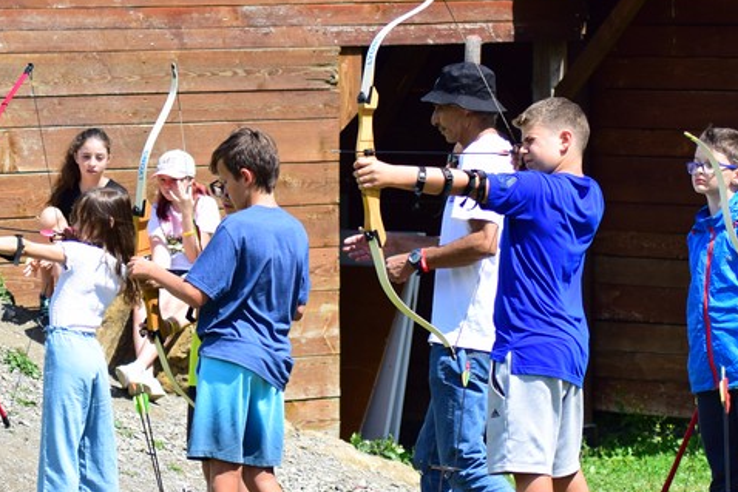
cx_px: 330
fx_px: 4614
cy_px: 281
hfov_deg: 9.1
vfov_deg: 6.1
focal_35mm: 225
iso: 400
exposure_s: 1/1250
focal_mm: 70
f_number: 5.6
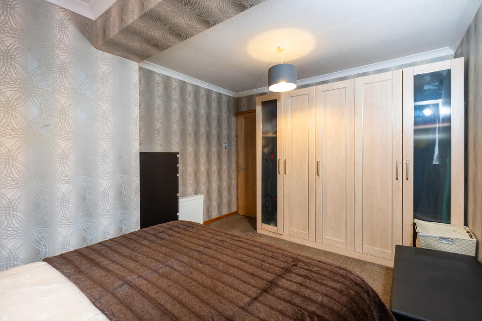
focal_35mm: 15
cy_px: 160
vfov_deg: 77.3
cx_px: 241
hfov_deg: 100.4
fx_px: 201
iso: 400
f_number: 4
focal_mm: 10
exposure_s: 1/20
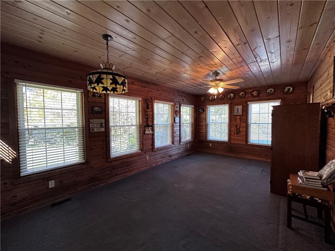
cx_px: 168
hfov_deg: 102.1
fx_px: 135
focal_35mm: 14
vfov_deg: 85.7
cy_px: 126
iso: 200
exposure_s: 1/120
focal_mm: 2.22
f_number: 2.2
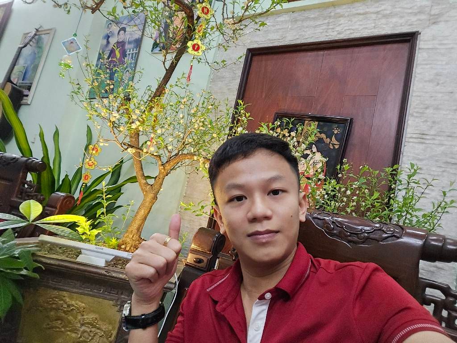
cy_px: 172
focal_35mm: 23
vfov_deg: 58.9
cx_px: 228
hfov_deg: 73.9
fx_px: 304
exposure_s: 1/33.3
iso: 500
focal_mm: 2.9
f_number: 2.2
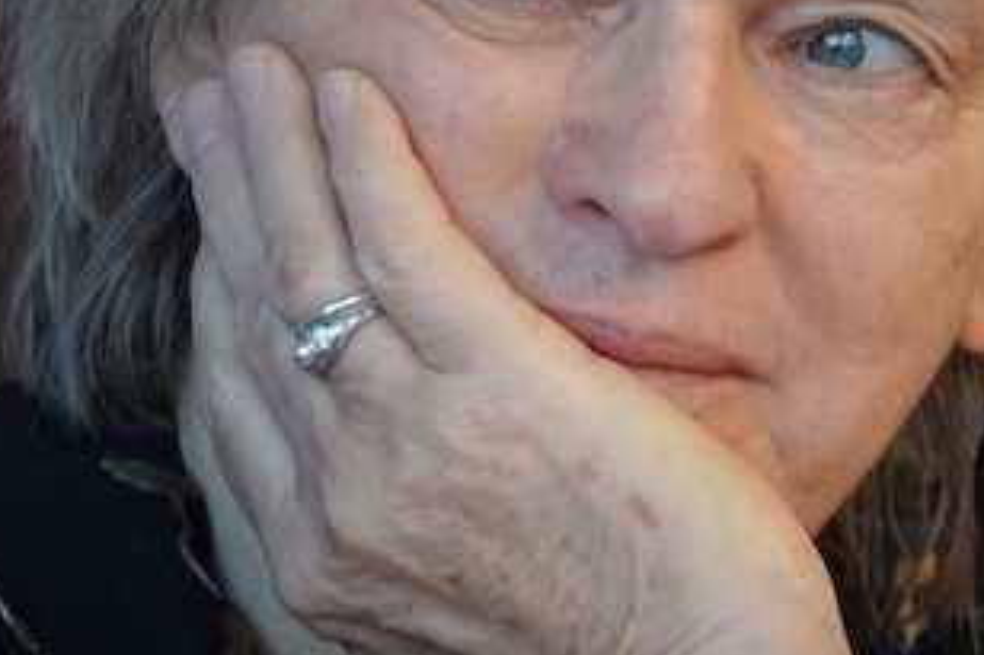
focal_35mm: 1547
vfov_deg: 0.9
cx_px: 719
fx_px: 42260
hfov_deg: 1.3
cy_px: 254
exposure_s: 1/200
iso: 800
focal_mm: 218.32
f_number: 4
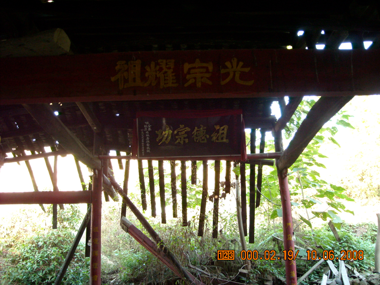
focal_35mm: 35
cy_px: 142
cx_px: 190
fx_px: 384
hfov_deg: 52.6
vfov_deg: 40.7
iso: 336
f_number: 2.8
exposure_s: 1/60
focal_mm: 5.7
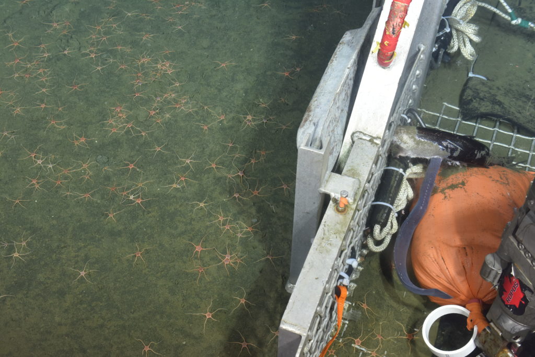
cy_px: 178
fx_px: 713
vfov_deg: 28.1
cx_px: 268
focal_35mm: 48
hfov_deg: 41.1
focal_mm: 48
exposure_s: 1/100
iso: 640
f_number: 8
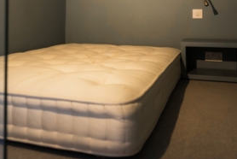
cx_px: 85
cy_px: 10
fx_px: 303
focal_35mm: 46
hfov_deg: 42.3
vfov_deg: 28.0
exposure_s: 1/40
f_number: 2.8
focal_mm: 21
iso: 1000
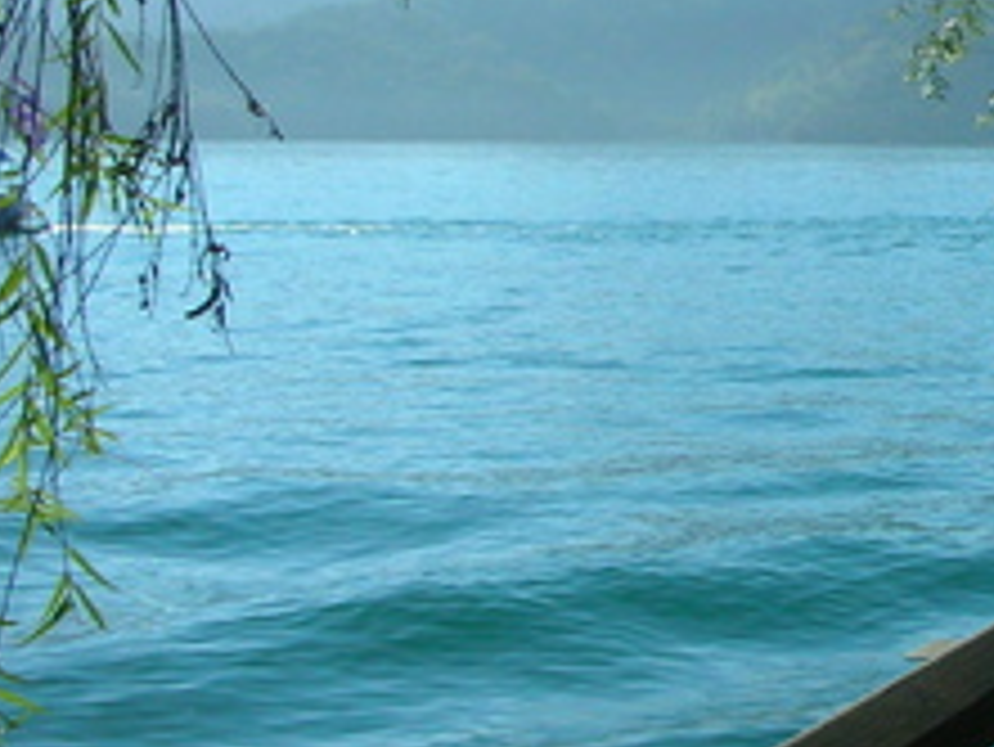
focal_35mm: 95
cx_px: 1016
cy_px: 158
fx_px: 2729
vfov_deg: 15.5
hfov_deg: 20.0
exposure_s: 1/212
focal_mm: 5.8
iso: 50
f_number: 8.5
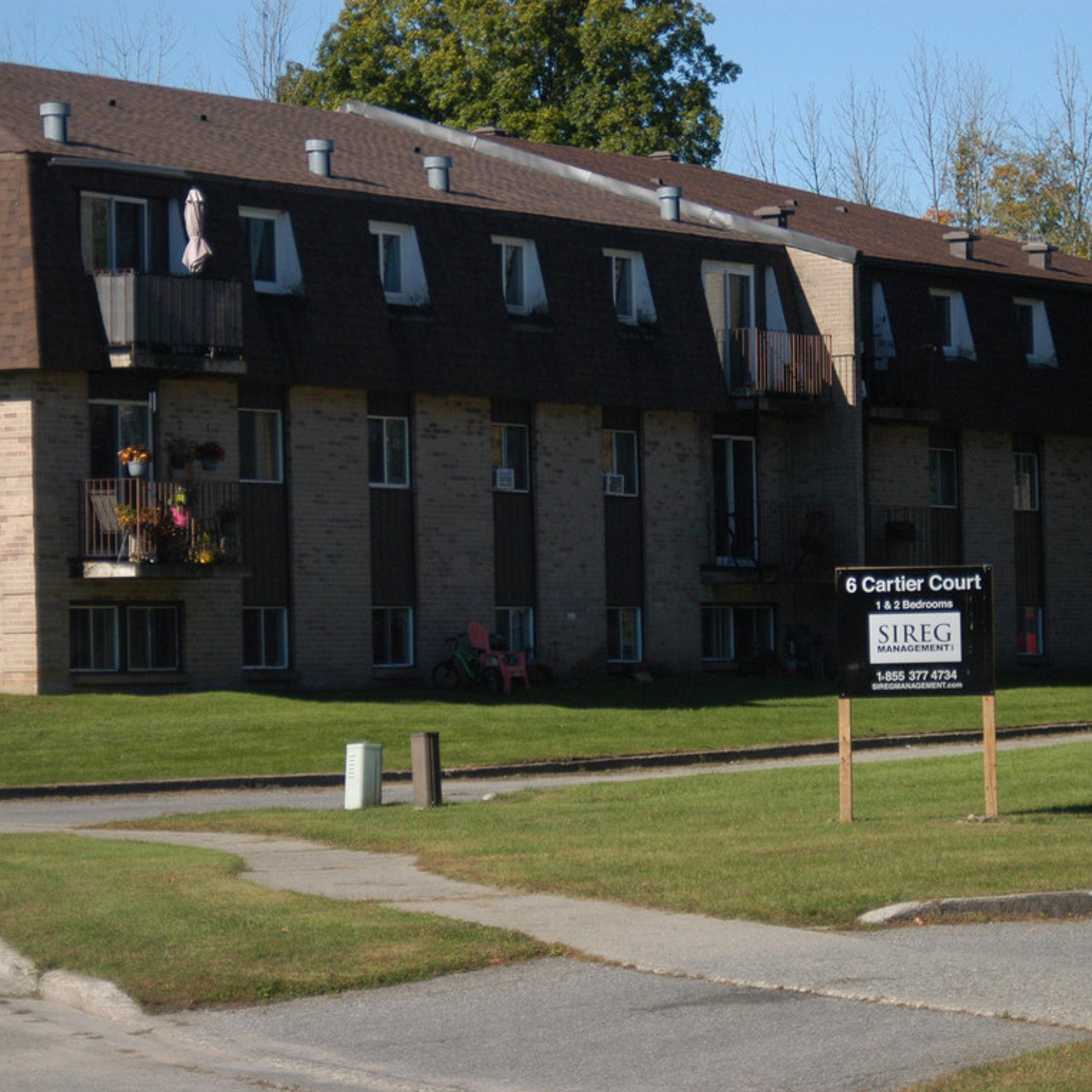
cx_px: 638
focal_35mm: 145
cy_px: 548
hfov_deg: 12.1
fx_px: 5162
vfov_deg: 12.1
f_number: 5.6
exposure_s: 1/1600
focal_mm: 75
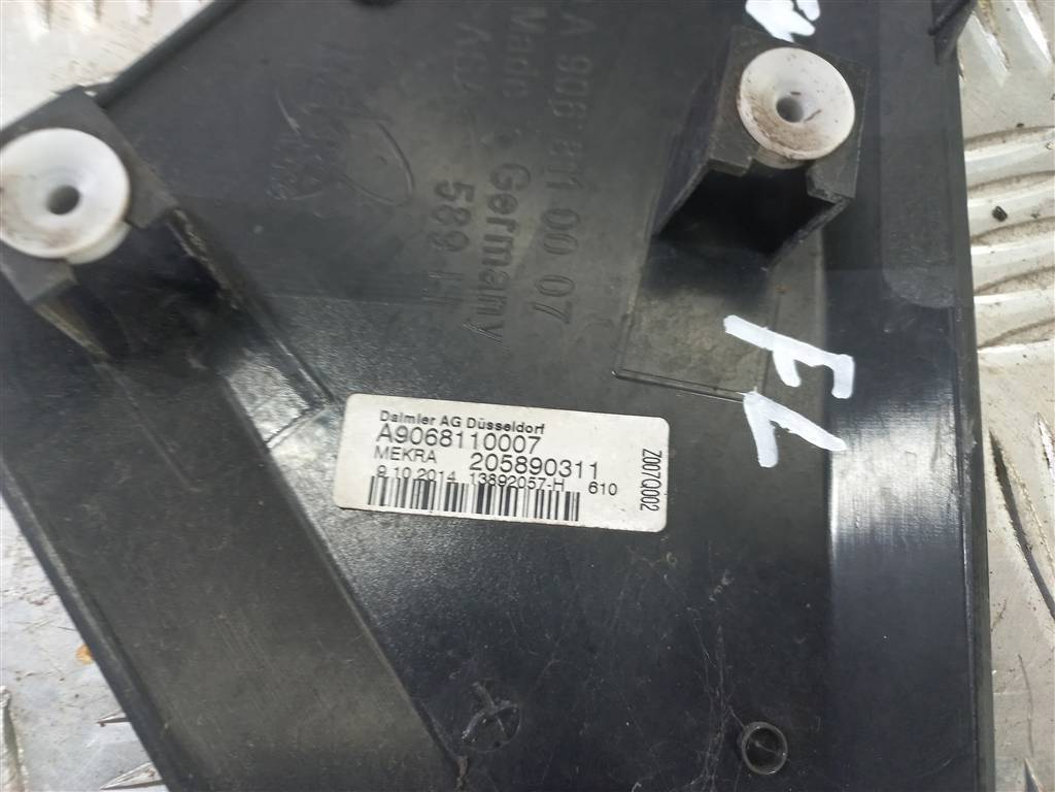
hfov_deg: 69.4
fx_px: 762
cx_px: 528
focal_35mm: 25
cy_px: 396
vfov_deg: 54.9
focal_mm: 4.6
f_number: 1.8
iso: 160
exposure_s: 1/50
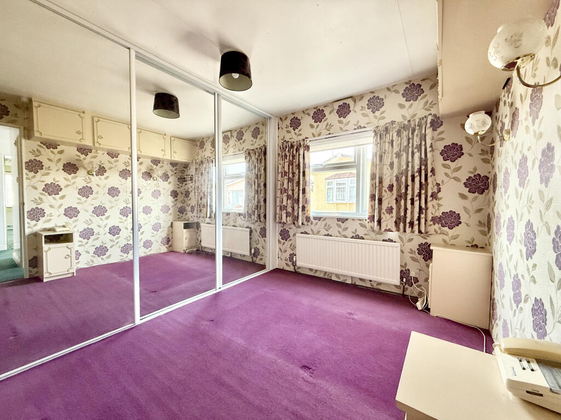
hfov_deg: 102.1
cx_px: 280
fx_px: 227
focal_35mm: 14
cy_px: 210
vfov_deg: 85.7
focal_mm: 2.22
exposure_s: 1/99
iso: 160
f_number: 2.2
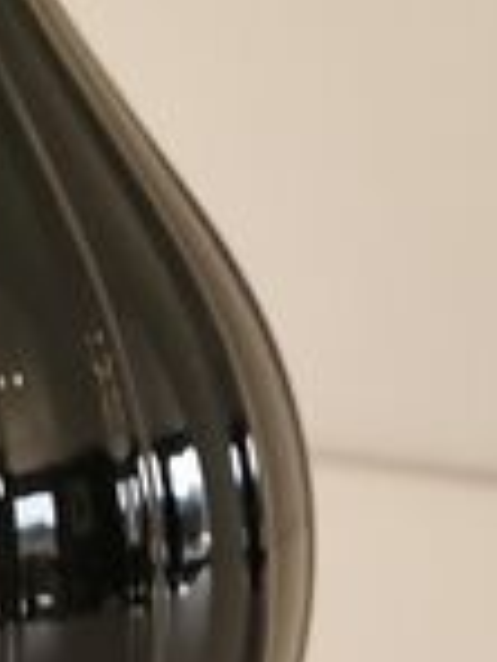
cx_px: -72
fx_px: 2680
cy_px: -367
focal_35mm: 140
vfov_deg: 13.2
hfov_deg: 10.4
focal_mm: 5.58
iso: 50
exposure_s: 1/100
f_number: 1.8
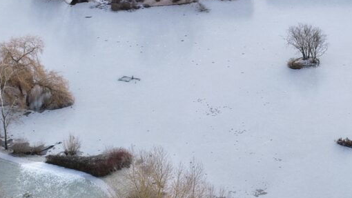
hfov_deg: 18.6
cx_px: 239
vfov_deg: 10.5
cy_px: 98
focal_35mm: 115
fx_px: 1073
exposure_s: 1/15
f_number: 2.8
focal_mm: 14.45
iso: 320
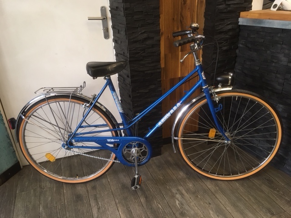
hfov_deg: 61.7
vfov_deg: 48.2
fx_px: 244
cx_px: 146
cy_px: 109
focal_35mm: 29
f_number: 2.2
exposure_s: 1/33
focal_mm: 4.15
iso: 100
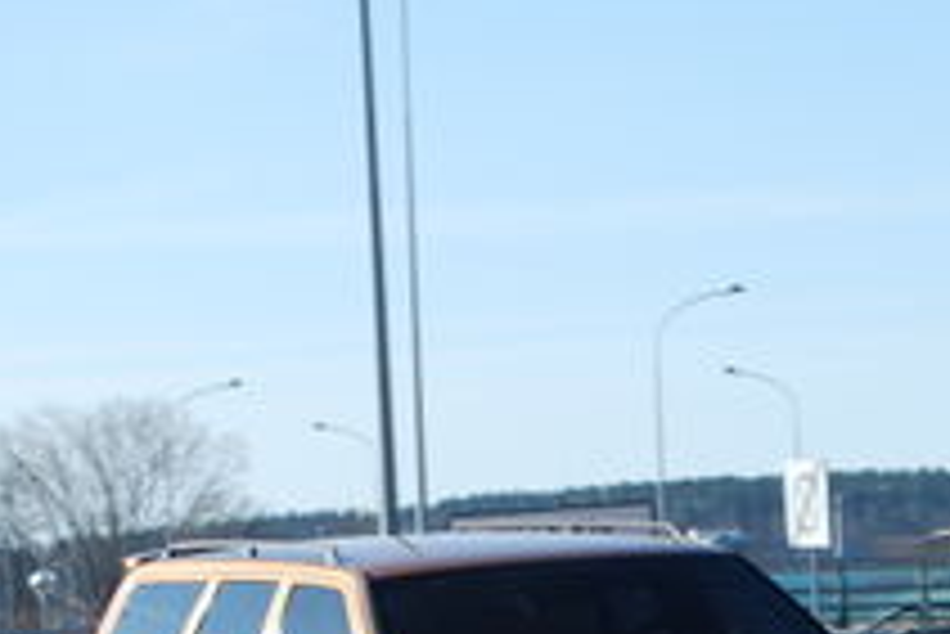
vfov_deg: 5.5
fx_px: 6615
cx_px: 698
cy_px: 728
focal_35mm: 251
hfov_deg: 8.2
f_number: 8
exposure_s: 1/250
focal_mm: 55
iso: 100
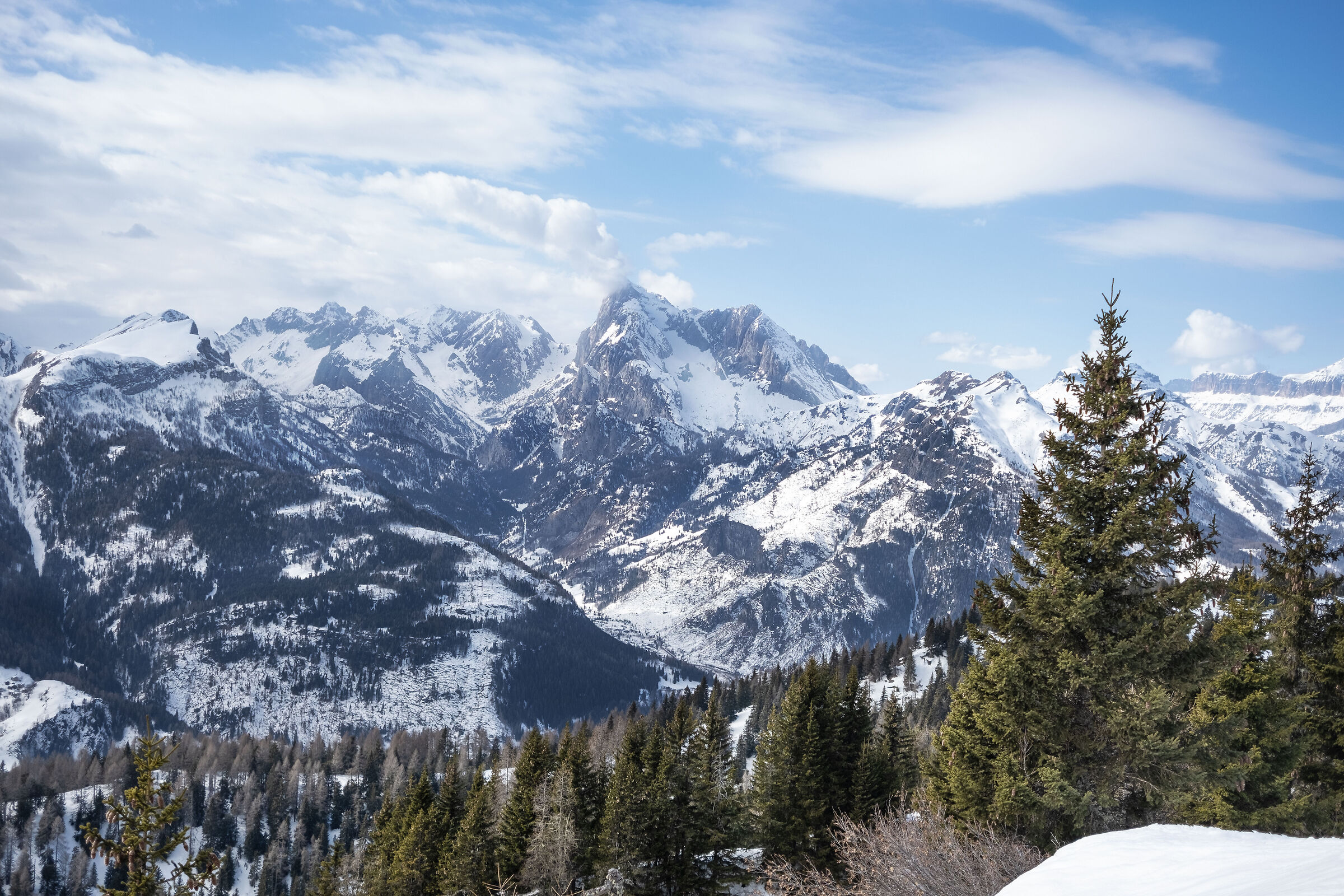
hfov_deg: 47.4
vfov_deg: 32.6
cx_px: 672
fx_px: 1531
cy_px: 448
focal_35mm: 41
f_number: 2.8
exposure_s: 1/2000
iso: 100
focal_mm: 27
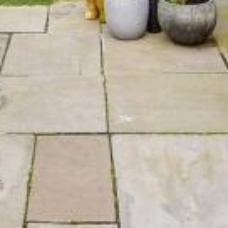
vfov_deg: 14.7
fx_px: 715
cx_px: 42
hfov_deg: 17.9
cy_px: -237
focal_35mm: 96
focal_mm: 10
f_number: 8
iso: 200
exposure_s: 1/80
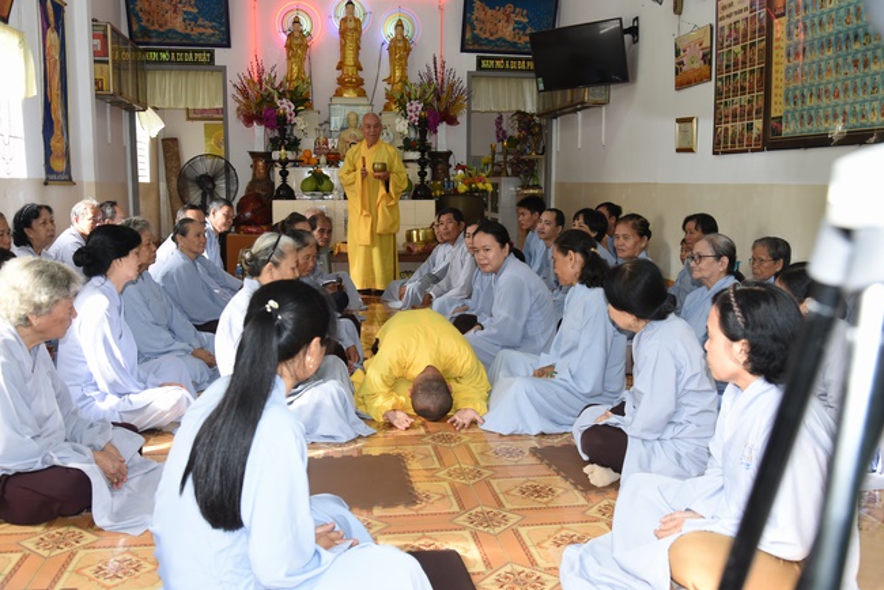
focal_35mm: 34
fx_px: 835
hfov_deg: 55.8
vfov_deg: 38.9
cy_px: 295
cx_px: 442
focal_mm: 34
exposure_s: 1/80
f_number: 5.6
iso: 640
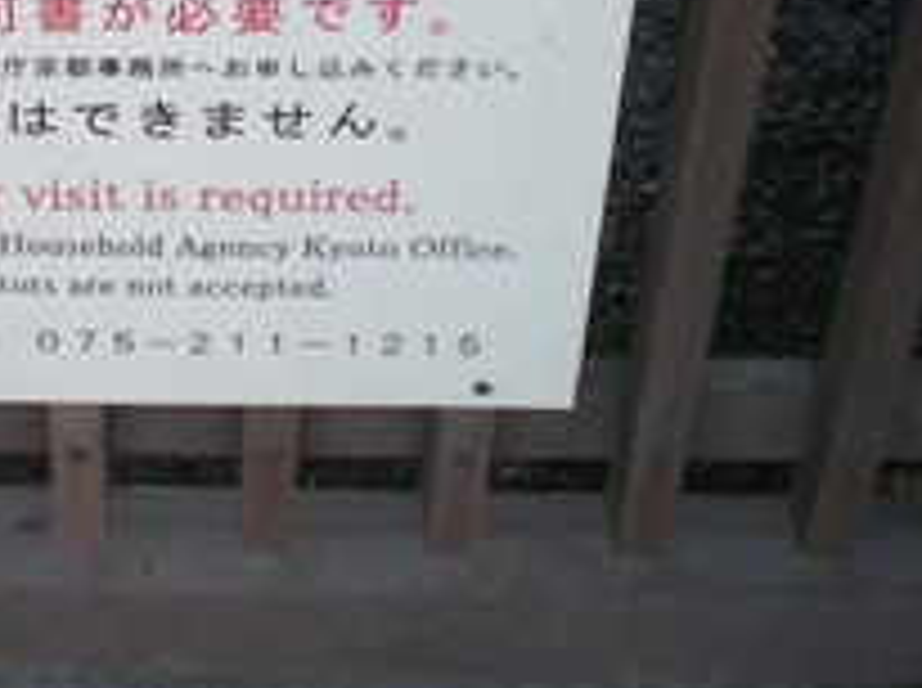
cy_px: 63
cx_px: 63
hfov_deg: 22.2
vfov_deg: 16.9
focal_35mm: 86
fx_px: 2287
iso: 50
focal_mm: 7.4
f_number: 3.5
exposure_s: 1/118
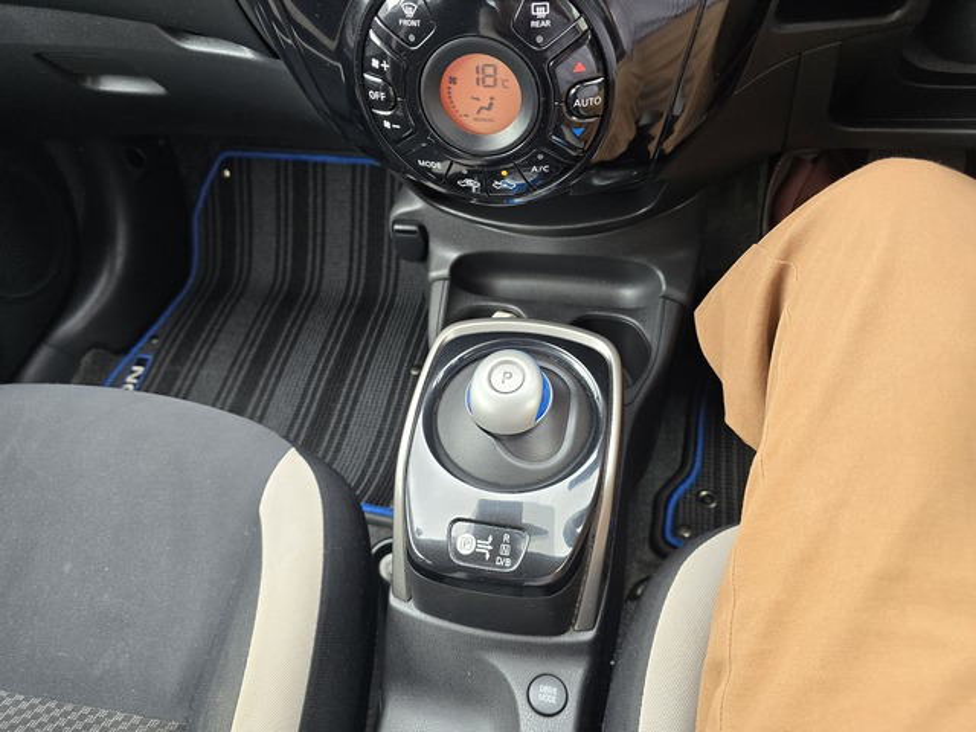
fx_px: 648
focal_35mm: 23
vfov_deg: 58.9
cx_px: 488
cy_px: 366
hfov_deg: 73.9
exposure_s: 1/180
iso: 200
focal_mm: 6.3
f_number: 1.7
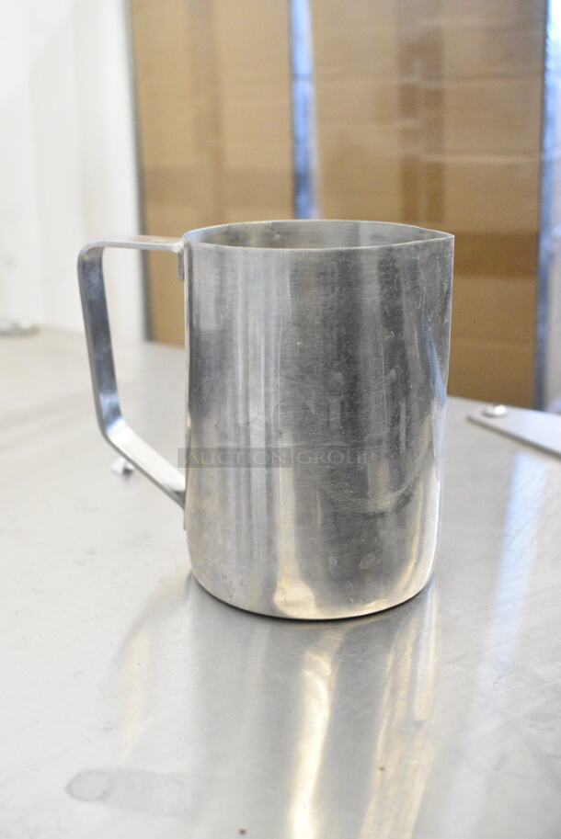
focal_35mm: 40
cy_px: 420
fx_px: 945
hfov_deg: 33.1
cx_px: 280
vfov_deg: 47.9
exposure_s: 1/160
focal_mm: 27
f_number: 6.3
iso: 6400
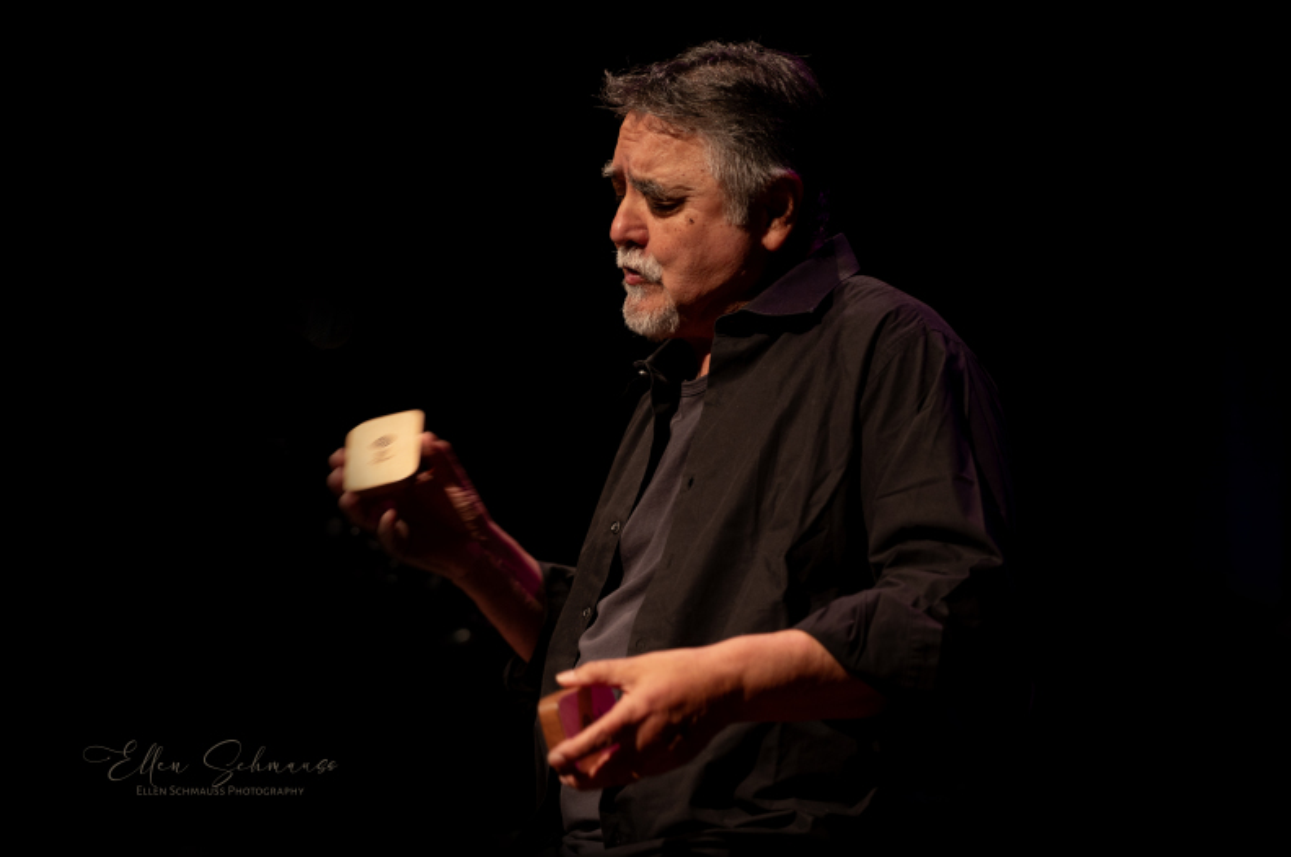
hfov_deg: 14.7
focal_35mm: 140
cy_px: 428
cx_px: 646
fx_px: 5014
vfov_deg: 9.8
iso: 640
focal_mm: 140
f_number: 2.8
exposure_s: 1/100
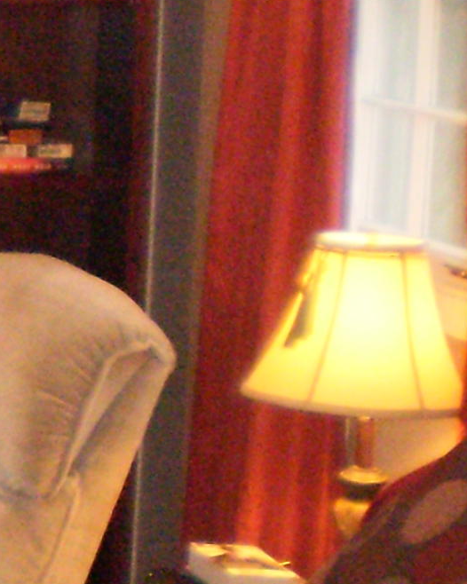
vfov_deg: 10.3
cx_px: -776
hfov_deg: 7.5
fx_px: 3232
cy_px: 410
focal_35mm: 187
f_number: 3.5
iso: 640
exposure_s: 1/30
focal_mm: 7.4
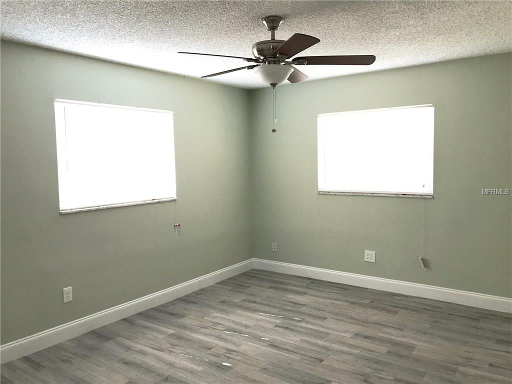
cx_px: 256
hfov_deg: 63.4
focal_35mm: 28
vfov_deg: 49.7
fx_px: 414
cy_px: 192
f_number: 1.8
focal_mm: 3.99
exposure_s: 1/20
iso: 40
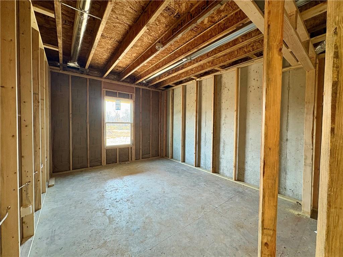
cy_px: 128
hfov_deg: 102.1
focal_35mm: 14
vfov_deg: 85.7
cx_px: 172
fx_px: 139
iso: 320
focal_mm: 2.22
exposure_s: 1/60
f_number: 2.2
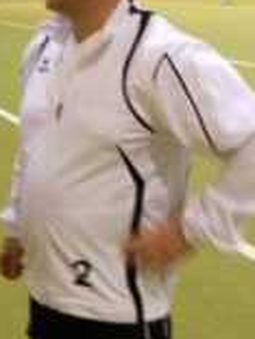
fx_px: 707
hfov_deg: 19.5
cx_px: -28
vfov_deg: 27.0
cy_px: 165
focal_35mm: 72
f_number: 3.1
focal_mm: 5
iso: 200
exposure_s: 1/13
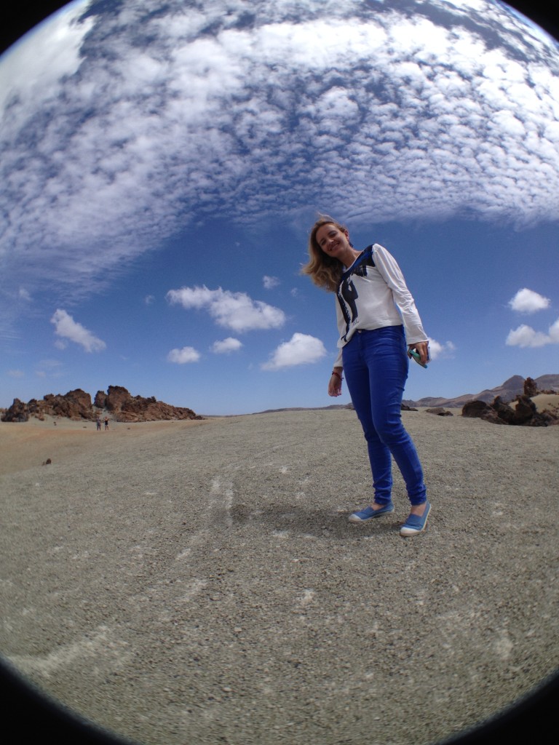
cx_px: 280
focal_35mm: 35
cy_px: 372
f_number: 2.4
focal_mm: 4.28
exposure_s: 1/2907
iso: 50
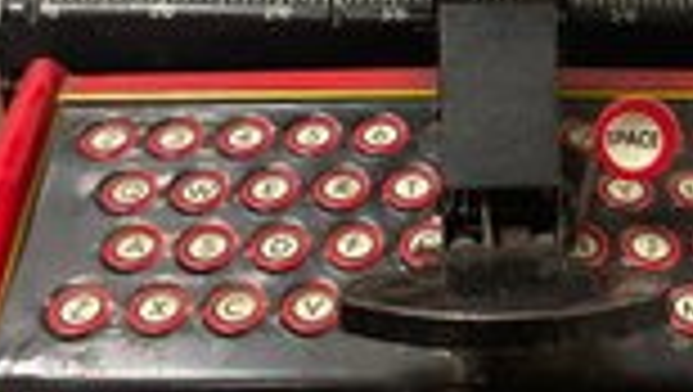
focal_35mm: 63
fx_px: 1159
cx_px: 461
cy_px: 110
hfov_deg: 33.0
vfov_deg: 19.1
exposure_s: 1/60
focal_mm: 4.2
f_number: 1.6
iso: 160
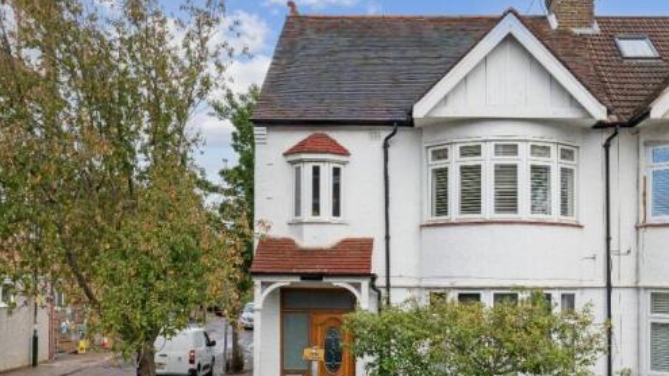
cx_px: 413
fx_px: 762
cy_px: 237
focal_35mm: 43
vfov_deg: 27.6
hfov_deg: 47.0
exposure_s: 1/500
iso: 400
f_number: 8
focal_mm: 21
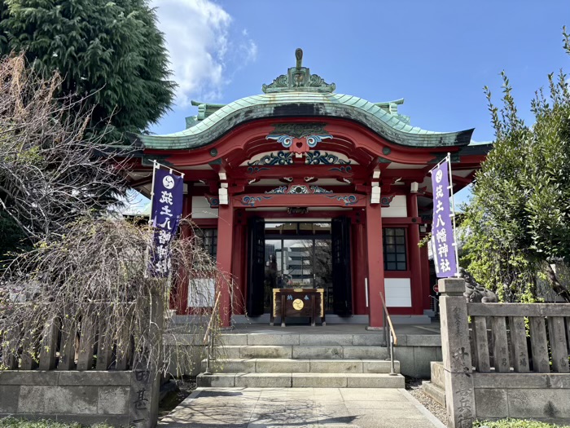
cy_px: 214
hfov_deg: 67.3
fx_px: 428
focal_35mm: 26
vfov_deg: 53.1
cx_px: 285
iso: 50
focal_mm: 5.96
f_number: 1.6
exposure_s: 1/1522
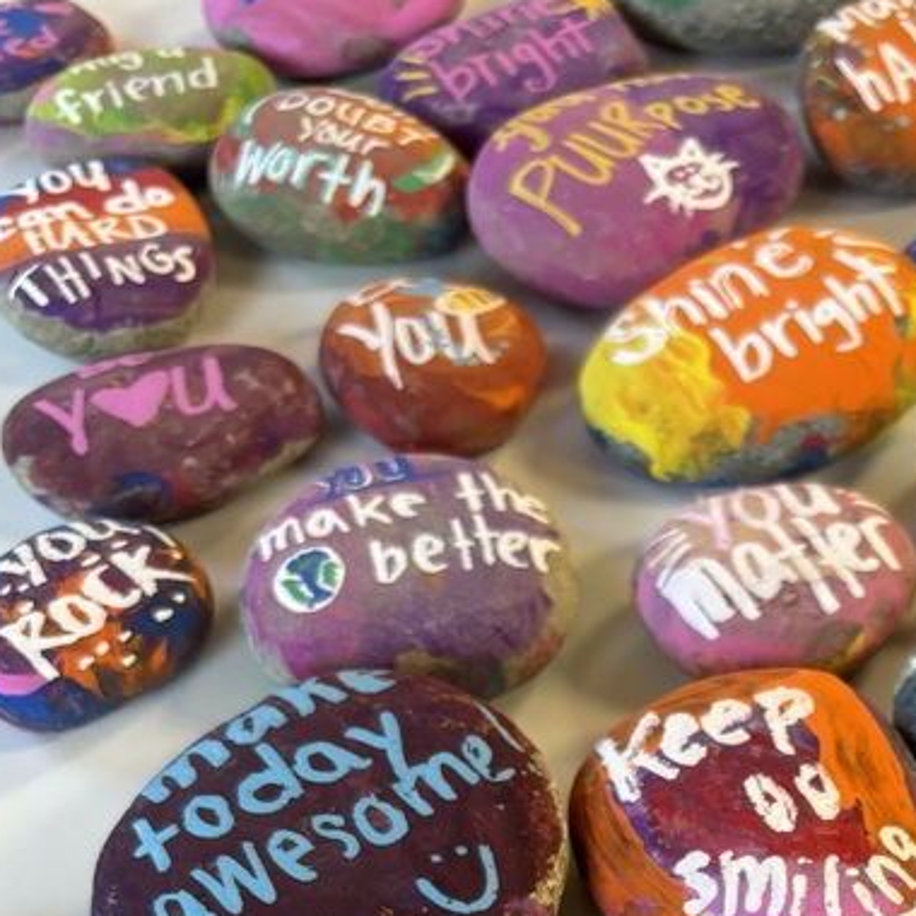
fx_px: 1856
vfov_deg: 24.7
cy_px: 1138
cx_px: 856
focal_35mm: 62
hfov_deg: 26.6
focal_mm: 5.96
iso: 200
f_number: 1.6
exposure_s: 1/60
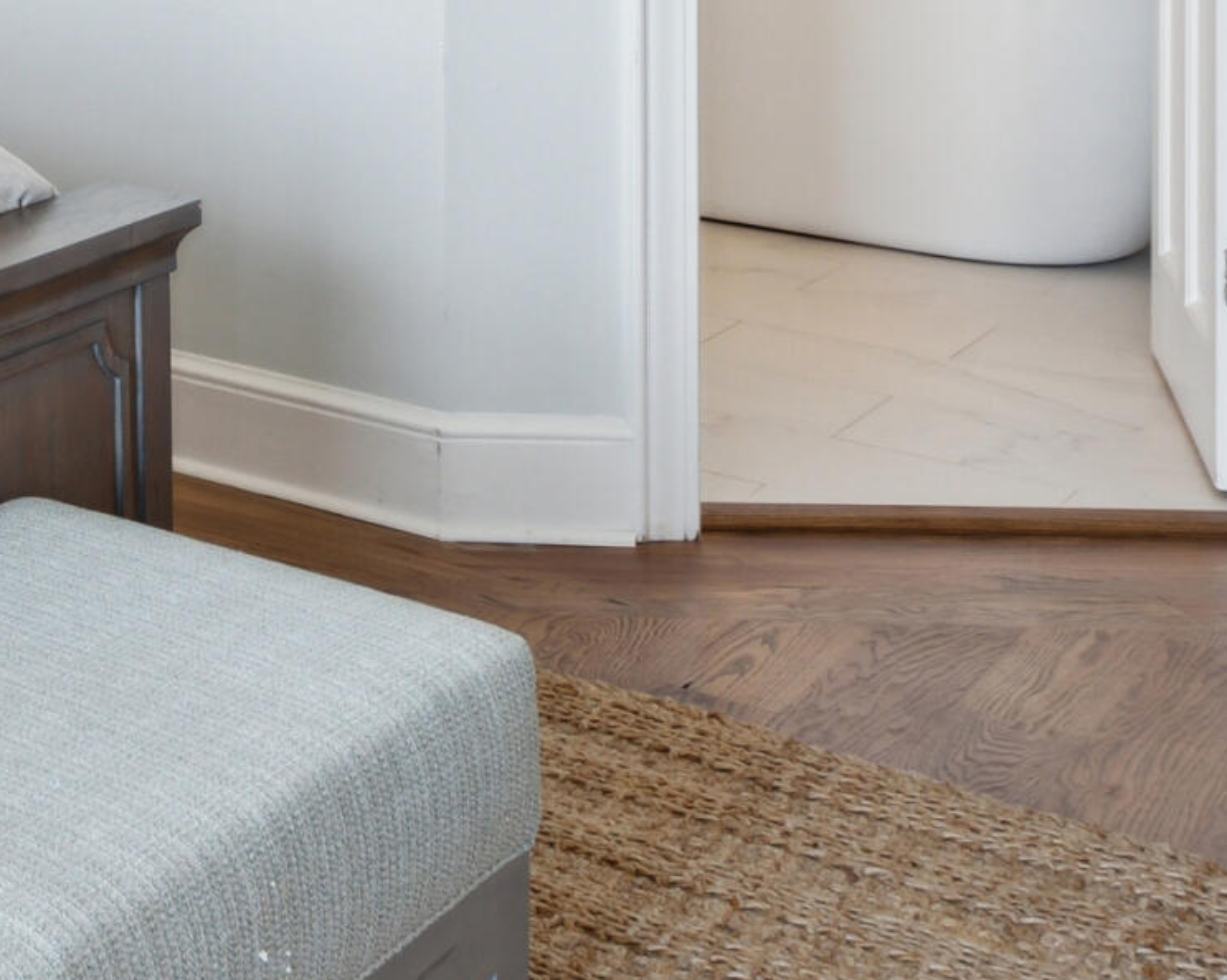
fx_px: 2614
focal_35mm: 72
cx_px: -870
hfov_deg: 20.3
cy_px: -370
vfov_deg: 19.3
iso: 400
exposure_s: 1/20
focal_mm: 19
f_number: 8
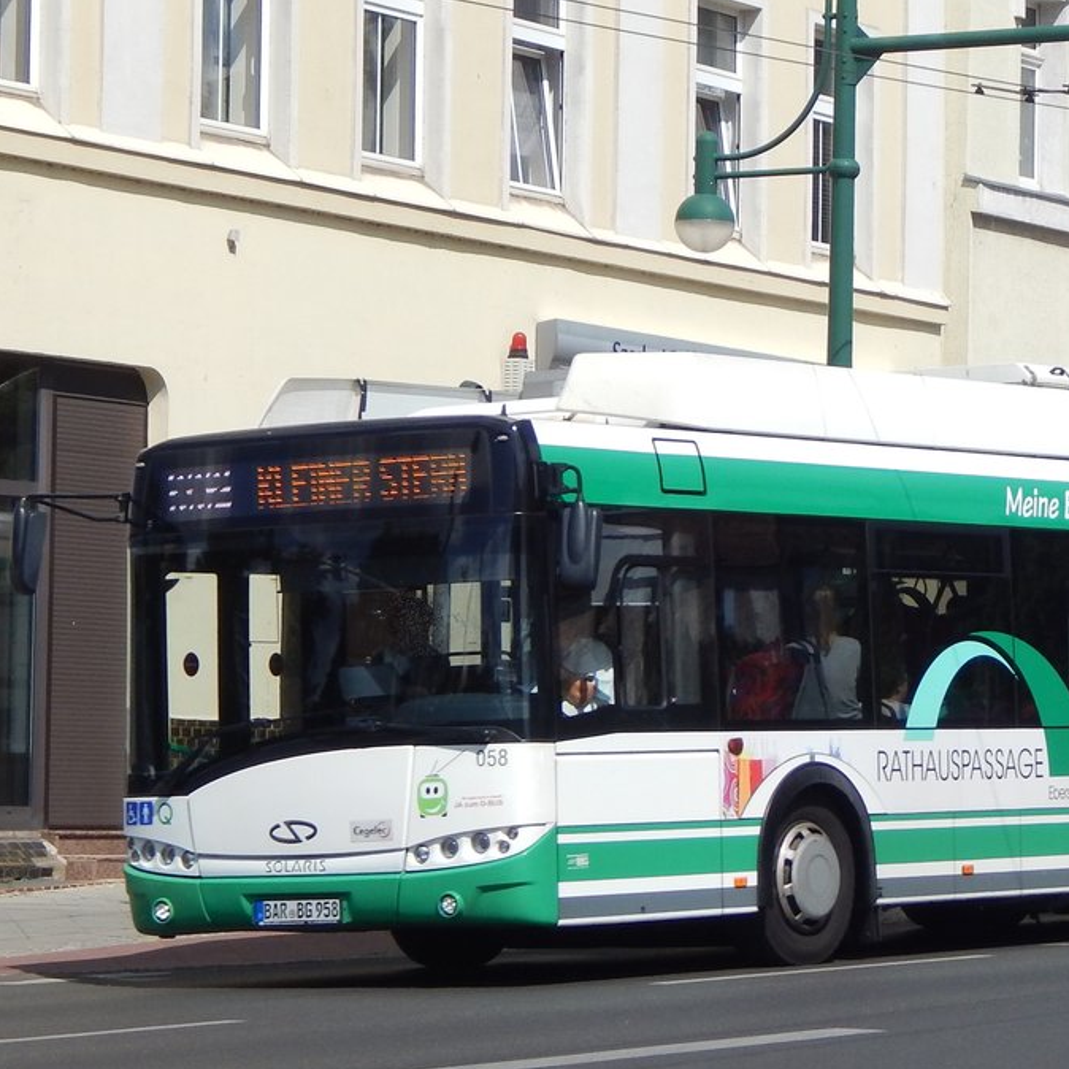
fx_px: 4123
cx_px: 945
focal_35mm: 118
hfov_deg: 14.6
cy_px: 596
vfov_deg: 14.8
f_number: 8.4
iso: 125
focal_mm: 13.5
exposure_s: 1/400
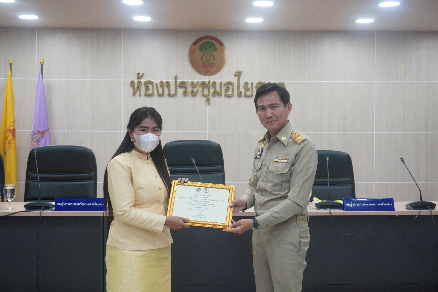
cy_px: 146
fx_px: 566
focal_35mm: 46
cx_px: 219
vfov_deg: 28.9
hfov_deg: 42.3
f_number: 5
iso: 640
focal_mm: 31
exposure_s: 1/50
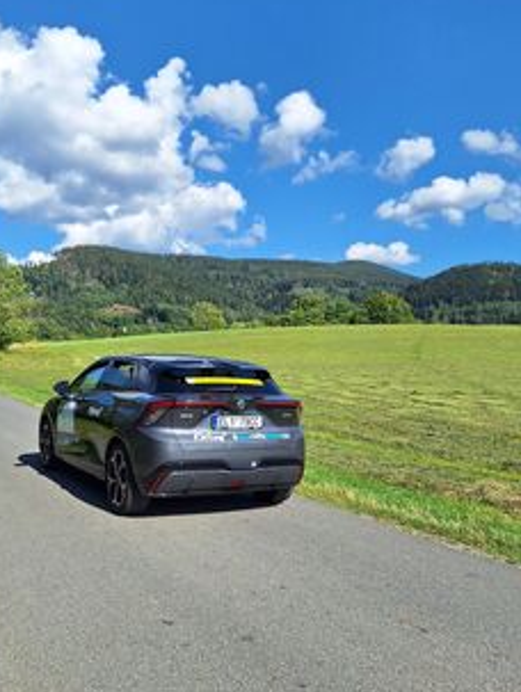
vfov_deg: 58.3
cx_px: 253
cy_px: 362
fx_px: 621
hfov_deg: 45.5
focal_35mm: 31
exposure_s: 1/3344
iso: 40
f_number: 1.8
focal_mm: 5.54
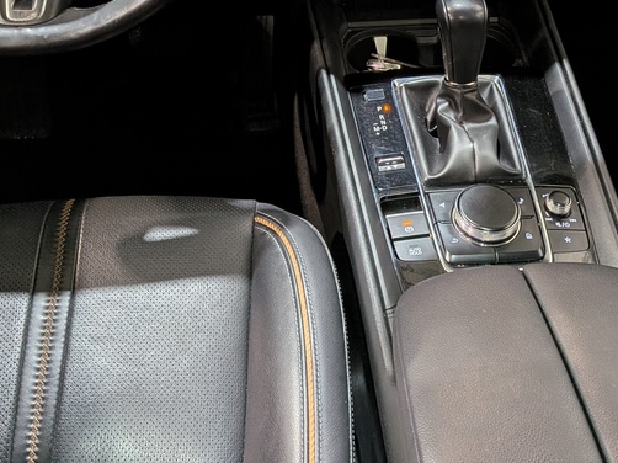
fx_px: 874
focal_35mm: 49
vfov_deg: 28.0
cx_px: 355
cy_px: 10
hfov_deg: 38.8
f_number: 1.7
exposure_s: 1/114
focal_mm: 4.53
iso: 27
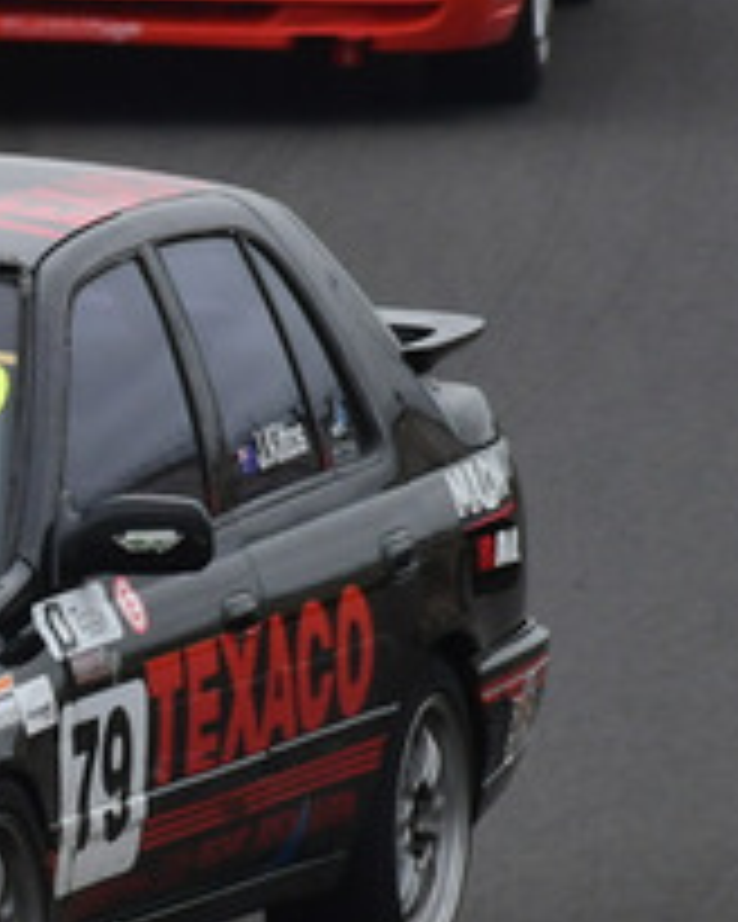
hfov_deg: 0.6
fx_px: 74972
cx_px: -490
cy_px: 400
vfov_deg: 0.7
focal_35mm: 2746
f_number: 10
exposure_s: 1/640
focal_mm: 500
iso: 640
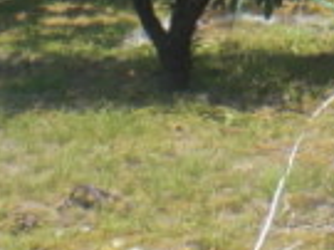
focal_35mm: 169
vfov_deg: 8.5
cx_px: 401
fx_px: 1629
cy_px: -146
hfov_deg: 11.5
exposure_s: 1/400
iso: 64
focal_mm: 6.3
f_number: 3.1
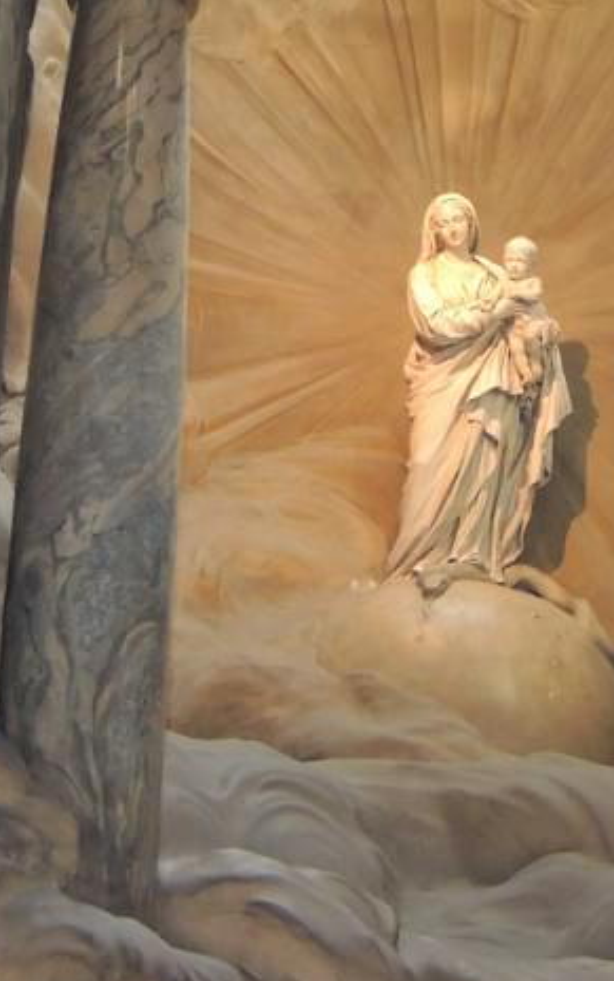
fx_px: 2514
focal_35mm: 94
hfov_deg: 13.8
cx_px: 497
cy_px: 128
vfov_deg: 21.7
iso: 800
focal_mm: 7.6
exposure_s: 1/30
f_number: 3.4
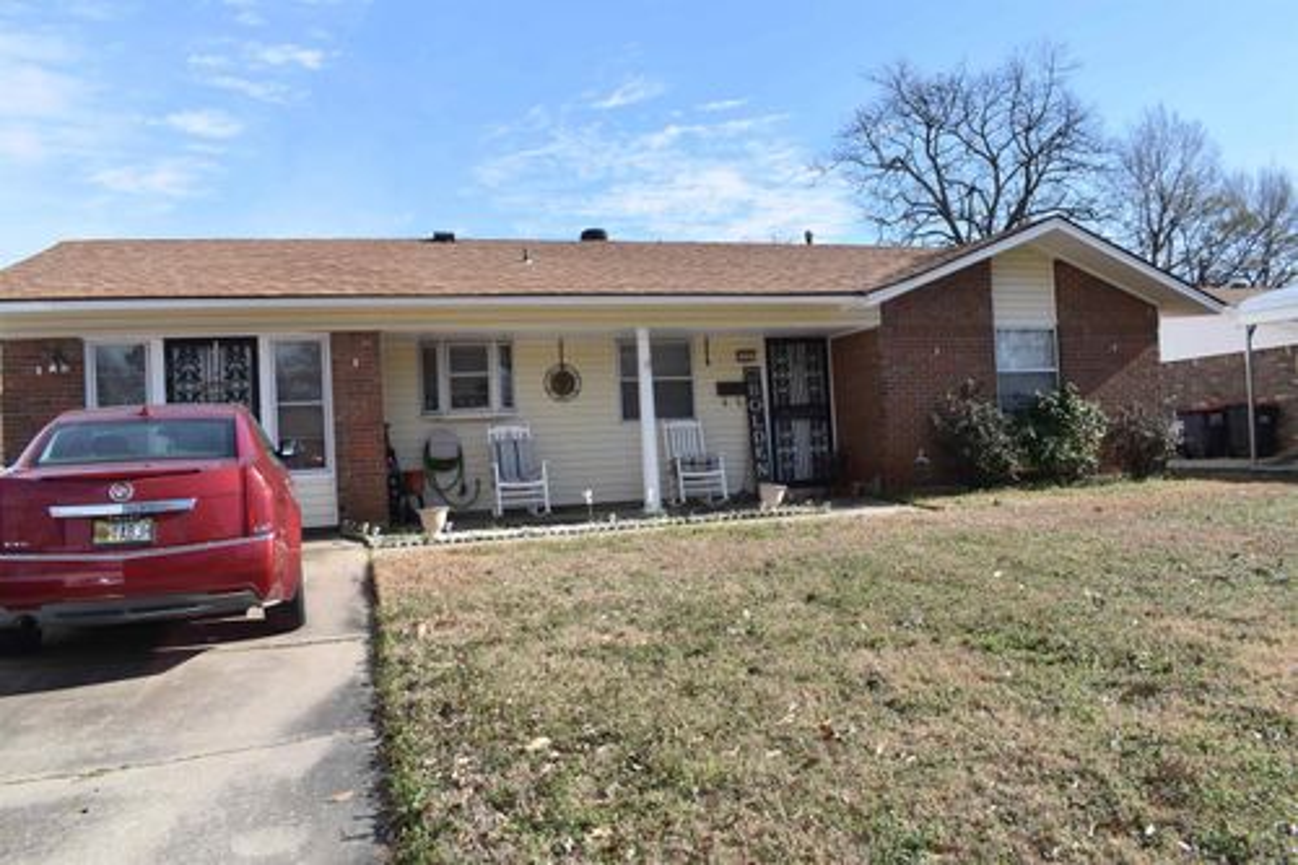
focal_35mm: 27
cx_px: 649
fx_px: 973
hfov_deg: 67.4
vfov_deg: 47.9
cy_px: 432
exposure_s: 1/320
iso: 200
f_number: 9
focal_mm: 18
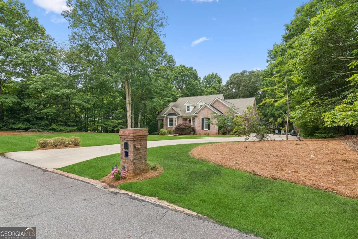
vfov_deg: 72.1
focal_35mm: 16
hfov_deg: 95.0
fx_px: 164
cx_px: 179
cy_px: 120
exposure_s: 1/100
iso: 100
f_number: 8
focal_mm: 11
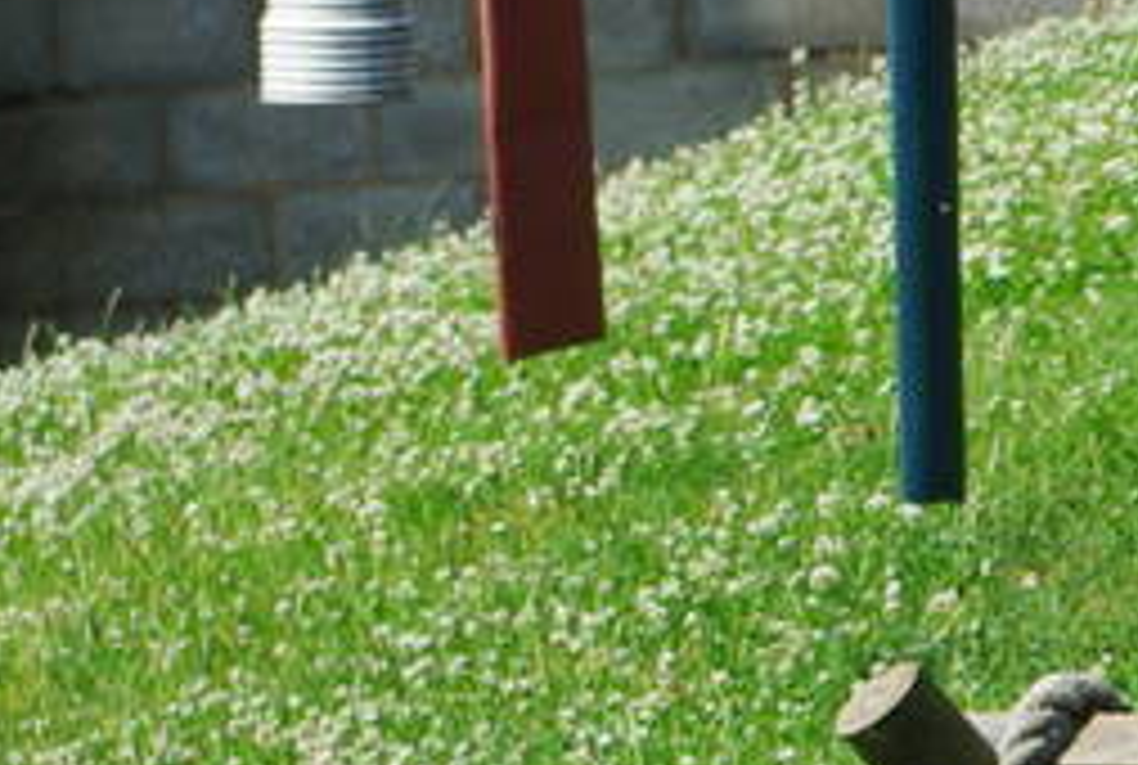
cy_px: -182
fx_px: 16413
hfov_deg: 3.9
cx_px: 3477
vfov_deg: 2.7
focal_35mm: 518
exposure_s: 1/180
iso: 100
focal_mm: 55
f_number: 8
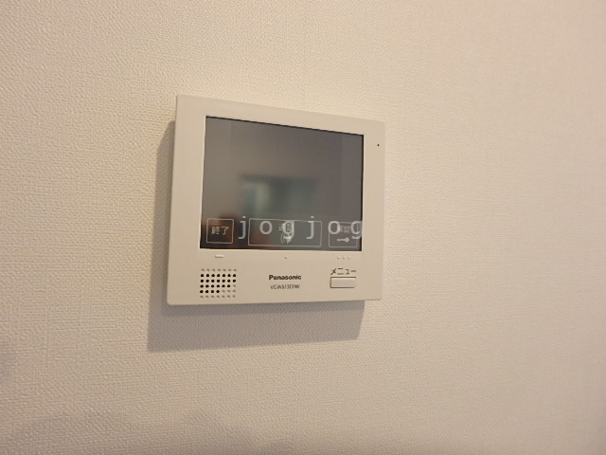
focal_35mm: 21
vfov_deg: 63.4
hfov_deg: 79.0
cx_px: 303
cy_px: 228
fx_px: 368
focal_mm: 3.7
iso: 320
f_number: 3.5
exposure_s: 1/30
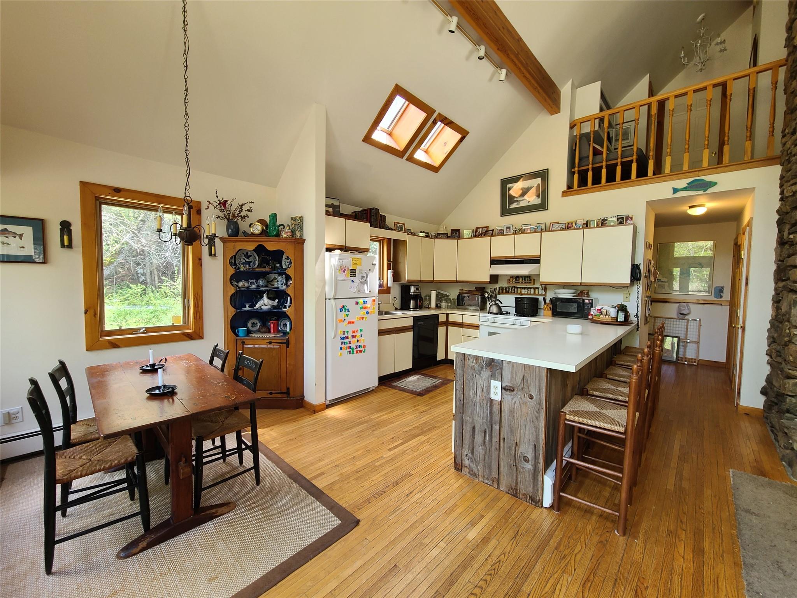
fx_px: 299
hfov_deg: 106.2
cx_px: 398
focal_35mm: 13
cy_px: 299
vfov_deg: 89.9
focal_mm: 2.2
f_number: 2.2
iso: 125
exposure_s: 1/60
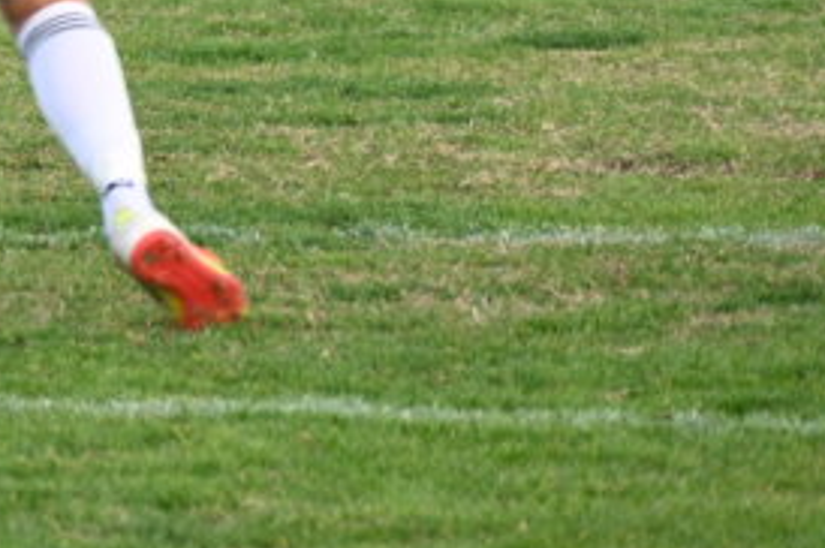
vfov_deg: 2.2
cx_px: -578
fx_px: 14535
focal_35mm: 635
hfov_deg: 3.2
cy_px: -291
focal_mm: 170
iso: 450
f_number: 6.3
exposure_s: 1/200
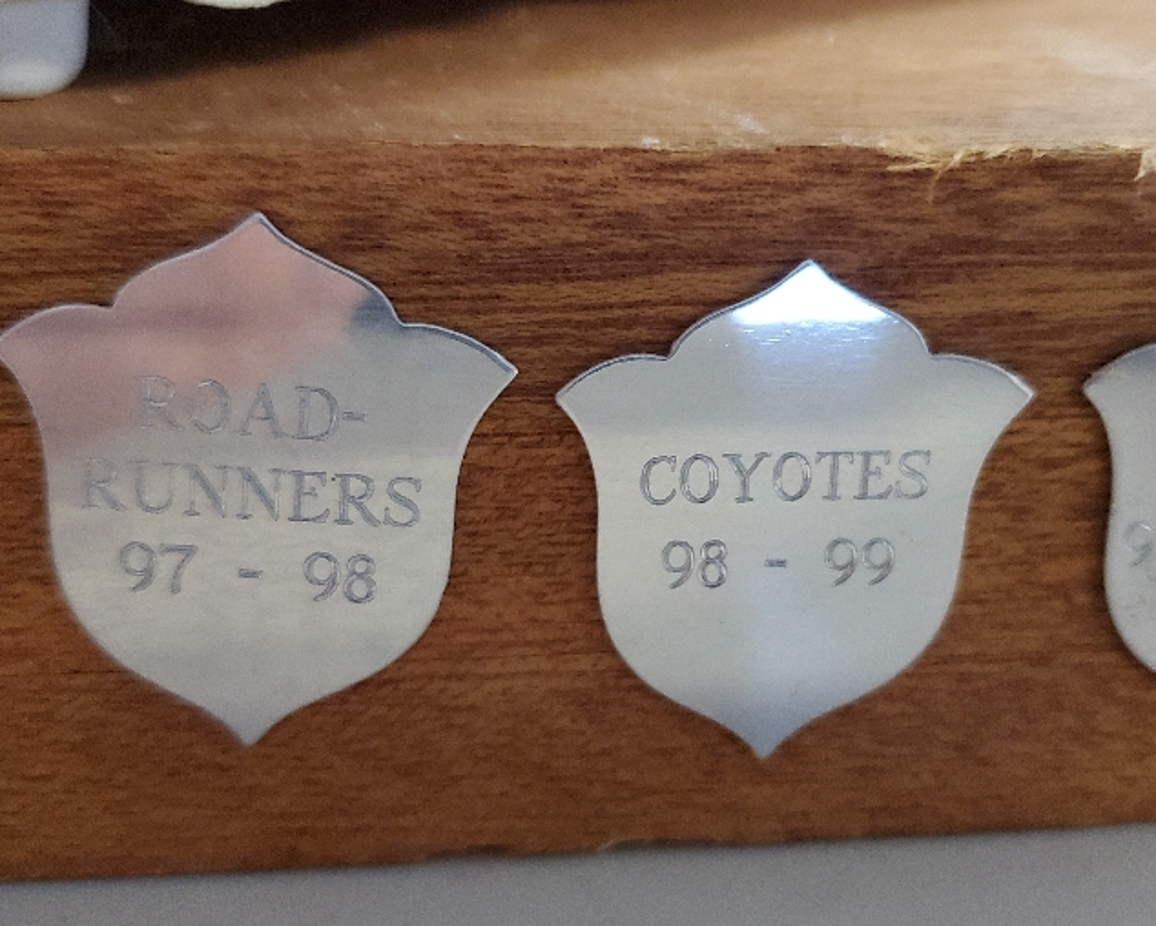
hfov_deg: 45.6
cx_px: 667
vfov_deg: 37.4
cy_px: 478
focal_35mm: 40
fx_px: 1369
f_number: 1.5
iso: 640
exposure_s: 1/40
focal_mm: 4.3
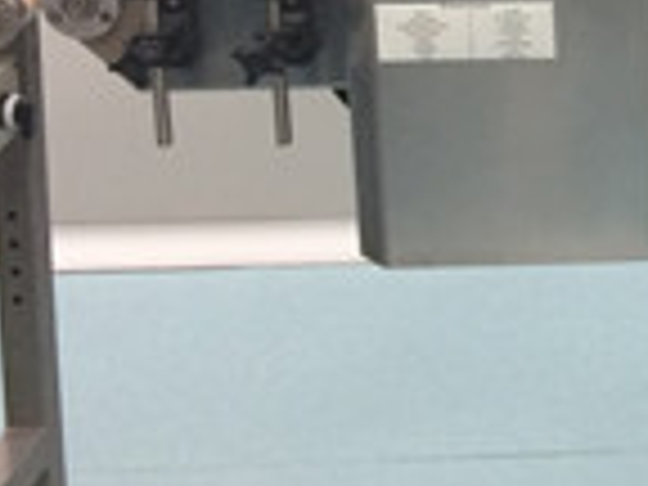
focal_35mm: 121
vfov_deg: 11.6
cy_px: -288
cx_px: 1184
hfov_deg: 14.3
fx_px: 2265
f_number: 2.2
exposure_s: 1/33
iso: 125
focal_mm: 4.15
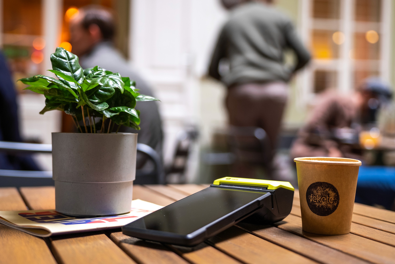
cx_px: 177
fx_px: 580
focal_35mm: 53
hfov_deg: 37.6
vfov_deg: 25.6
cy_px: 125
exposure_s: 1/250
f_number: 2.8
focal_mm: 42.7
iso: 640
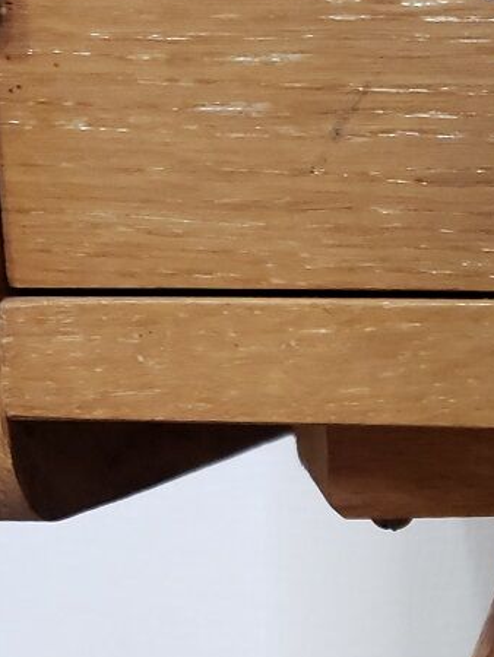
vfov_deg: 23.8
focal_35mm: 77
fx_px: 1464
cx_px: 517
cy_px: 718
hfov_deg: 18.6
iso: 400
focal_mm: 4.3
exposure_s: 1/50
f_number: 1.5
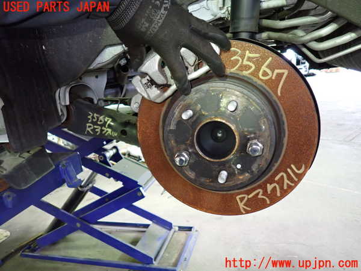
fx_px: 261
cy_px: 136
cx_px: 180
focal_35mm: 25
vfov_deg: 54.9
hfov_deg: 69.4
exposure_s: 1/30
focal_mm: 4.5
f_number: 2
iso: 640
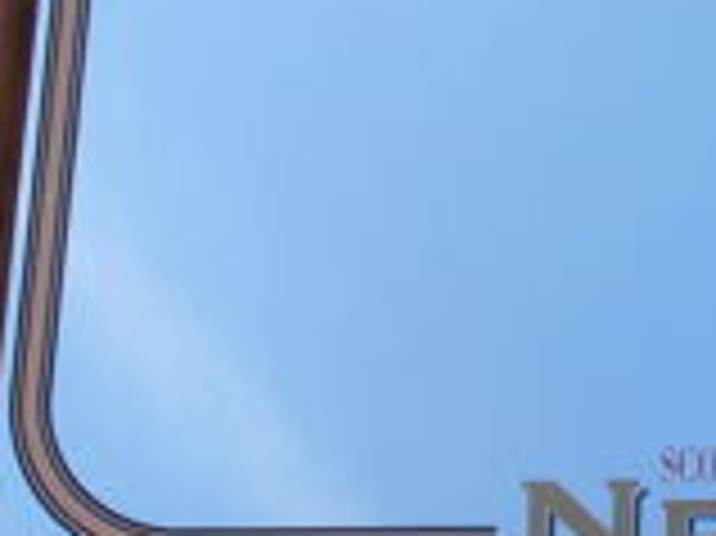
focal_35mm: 172
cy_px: 140
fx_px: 3555
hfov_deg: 11.3
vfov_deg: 8.6
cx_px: 851
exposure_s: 1/200
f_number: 4.5
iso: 80
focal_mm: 10.04
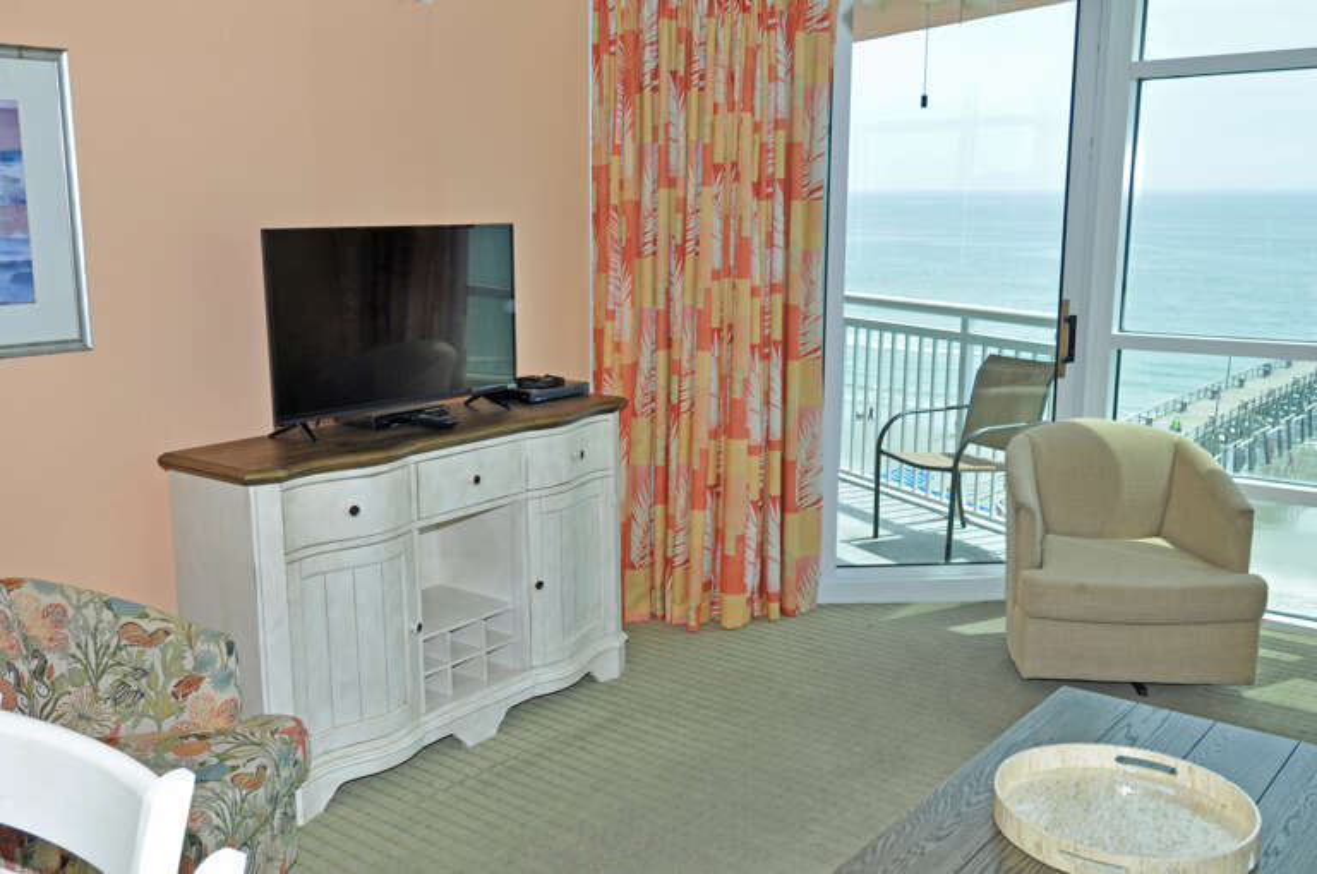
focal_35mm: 33
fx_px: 1206
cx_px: 658
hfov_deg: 57.3
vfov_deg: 39.9
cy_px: 437
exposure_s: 1/200
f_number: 9
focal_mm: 22
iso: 200
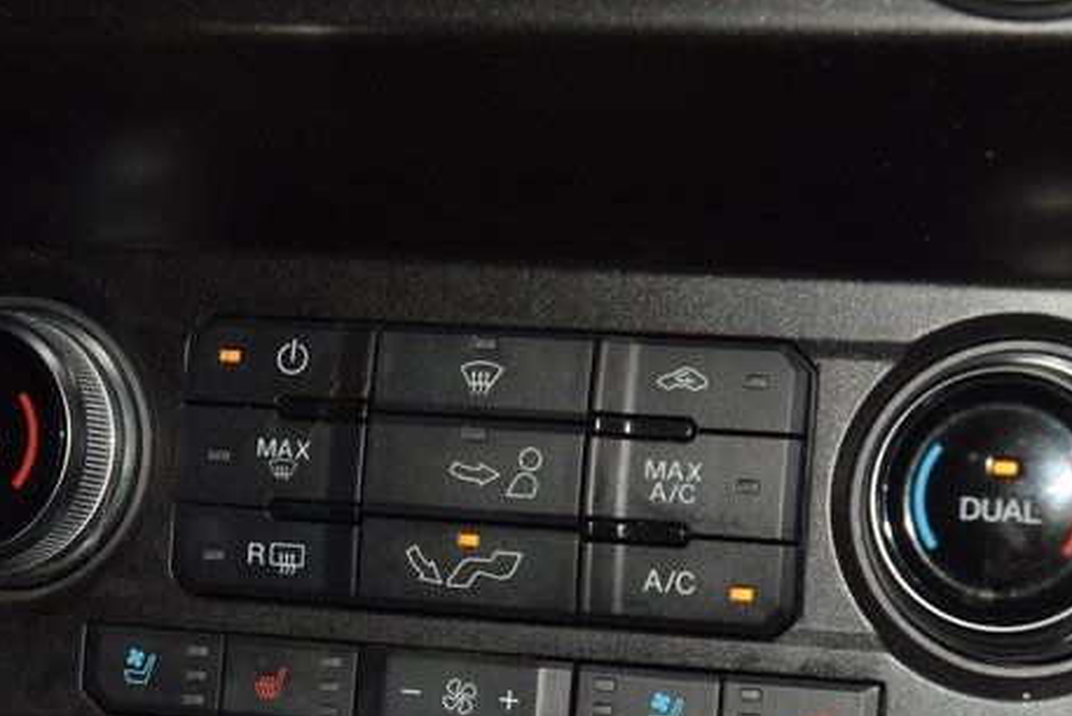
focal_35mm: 109
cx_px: 517
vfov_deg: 12.6
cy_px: 479
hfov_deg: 18.7
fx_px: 3248
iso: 100
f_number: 8
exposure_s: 1/60
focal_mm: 52
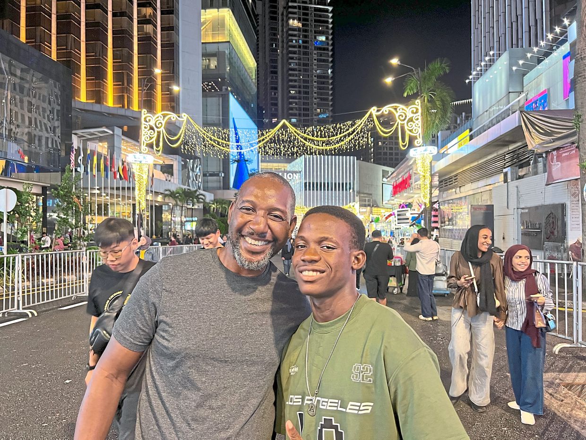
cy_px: 220
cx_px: 293
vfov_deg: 53.1
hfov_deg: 67.3
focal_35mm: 26
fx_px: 440
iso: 400
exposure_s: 1/50
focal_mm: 5.7
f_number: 1.5
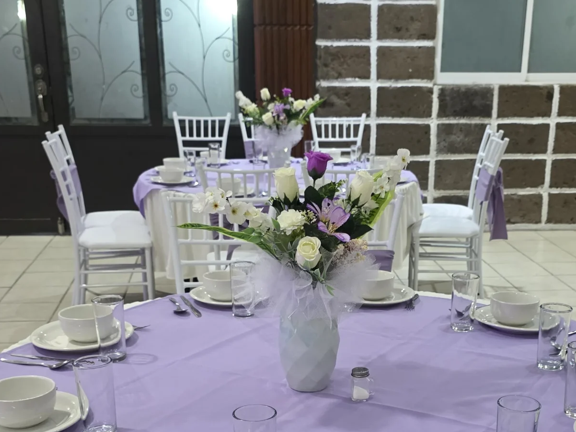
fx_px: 815
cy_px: 357
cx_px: 332
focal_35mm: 49
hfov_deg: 38.8
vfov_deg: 28.9
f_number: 1.7
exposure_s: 1/120
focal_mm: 6.3
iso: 800
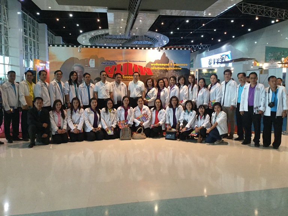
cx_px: 144
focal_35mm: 31
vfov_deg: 45.4
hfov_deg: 58.4
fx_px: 258
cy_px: 108
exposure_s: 1/33
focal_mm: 3.3
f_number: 2.4
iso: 250
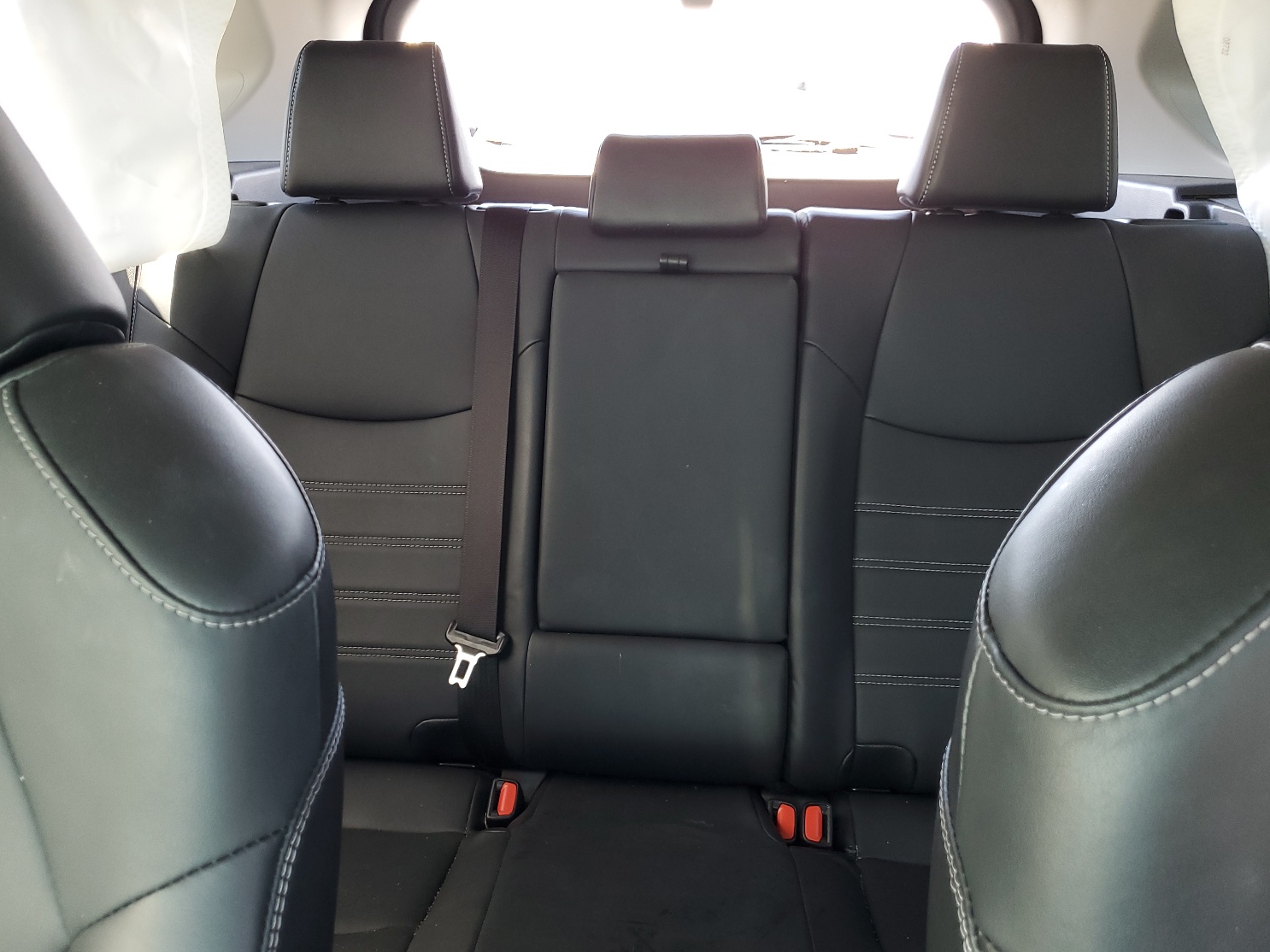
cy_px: 497
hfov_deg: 63.4
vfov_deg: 49.7
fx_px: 1027
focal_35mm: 28
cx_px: 626
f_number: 1.5
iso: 66
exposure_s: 1/60.2
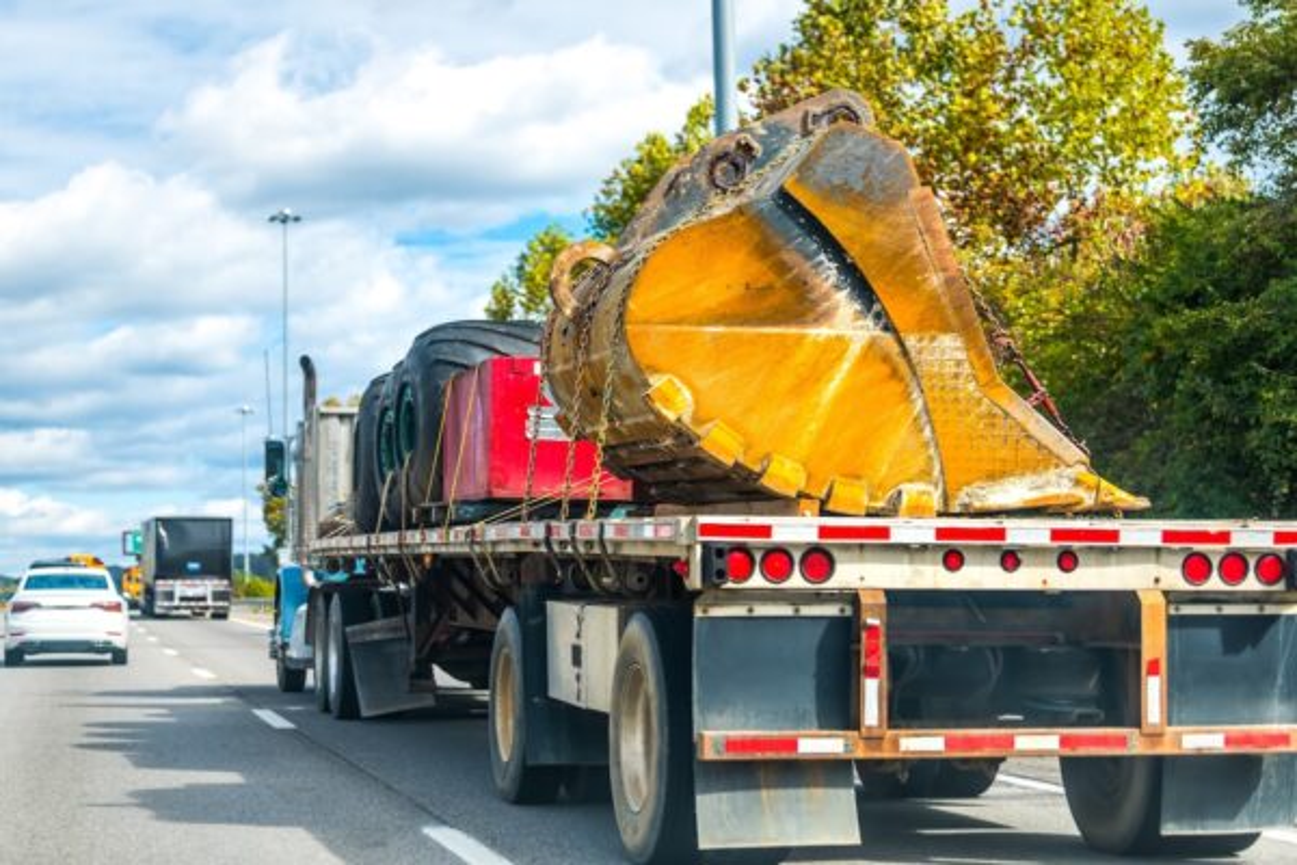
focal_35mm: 70
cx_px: 648
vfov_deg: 19.5
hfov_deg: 28.8
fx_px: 2522
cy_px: 432
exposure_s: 1/2000
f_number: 2.8
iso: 100
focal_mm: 70
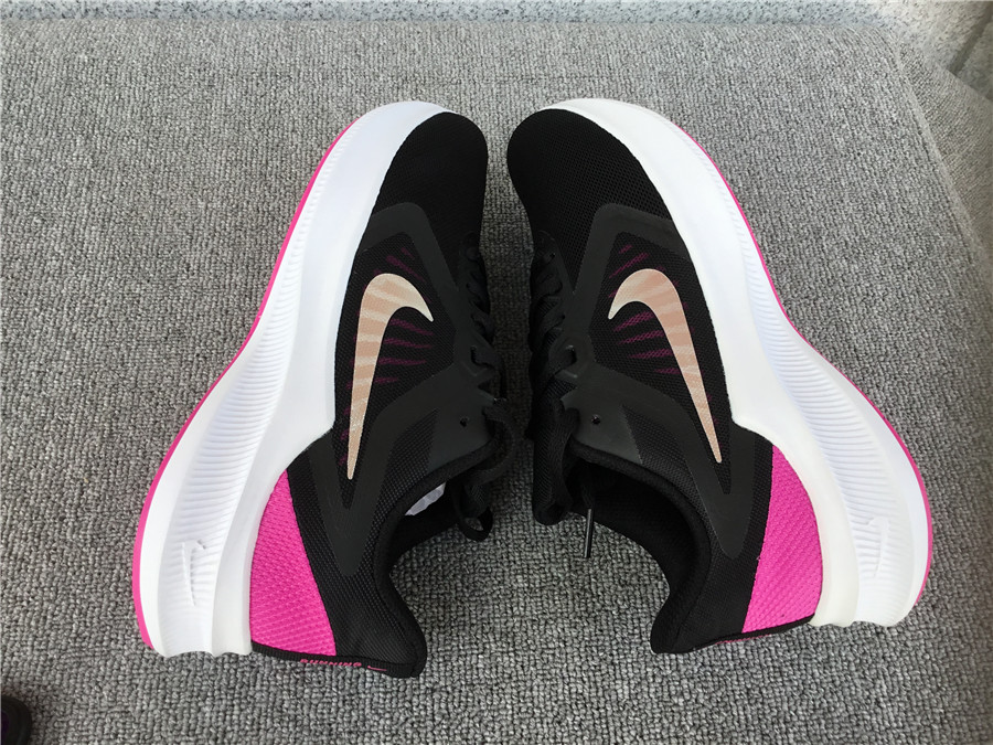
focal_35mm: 31
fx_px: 889
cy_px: 372
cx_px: 496
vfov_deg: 45.4
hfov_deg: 58.4
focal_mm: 3.3
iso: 25
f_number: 2.4
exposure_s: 1/209
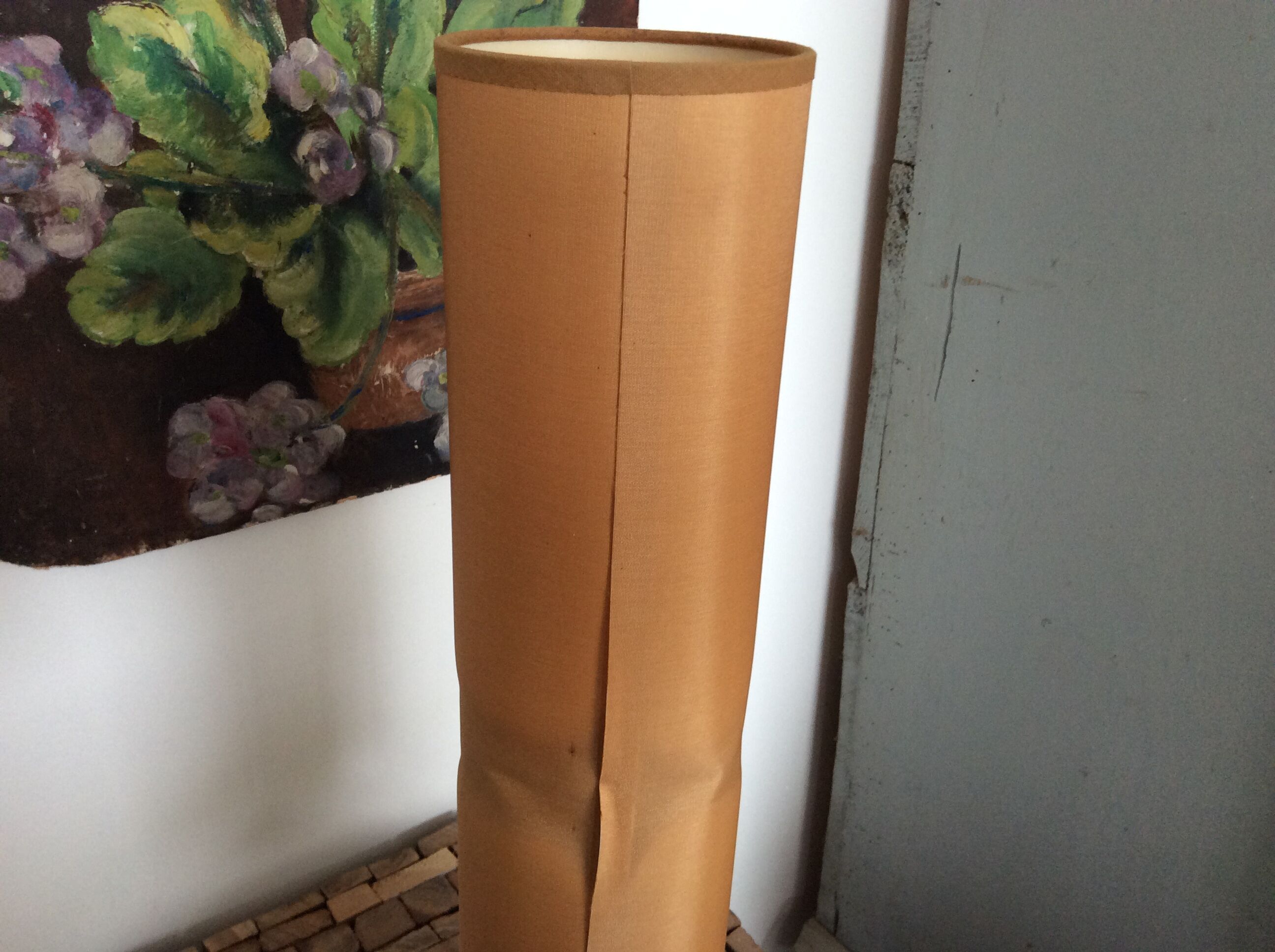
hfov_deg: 56.9
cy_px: 476
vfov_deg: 44.1
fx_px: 1177
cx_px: 638
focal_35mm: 32
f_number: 2.4
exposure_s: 1/25
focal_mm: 3.3
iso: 80
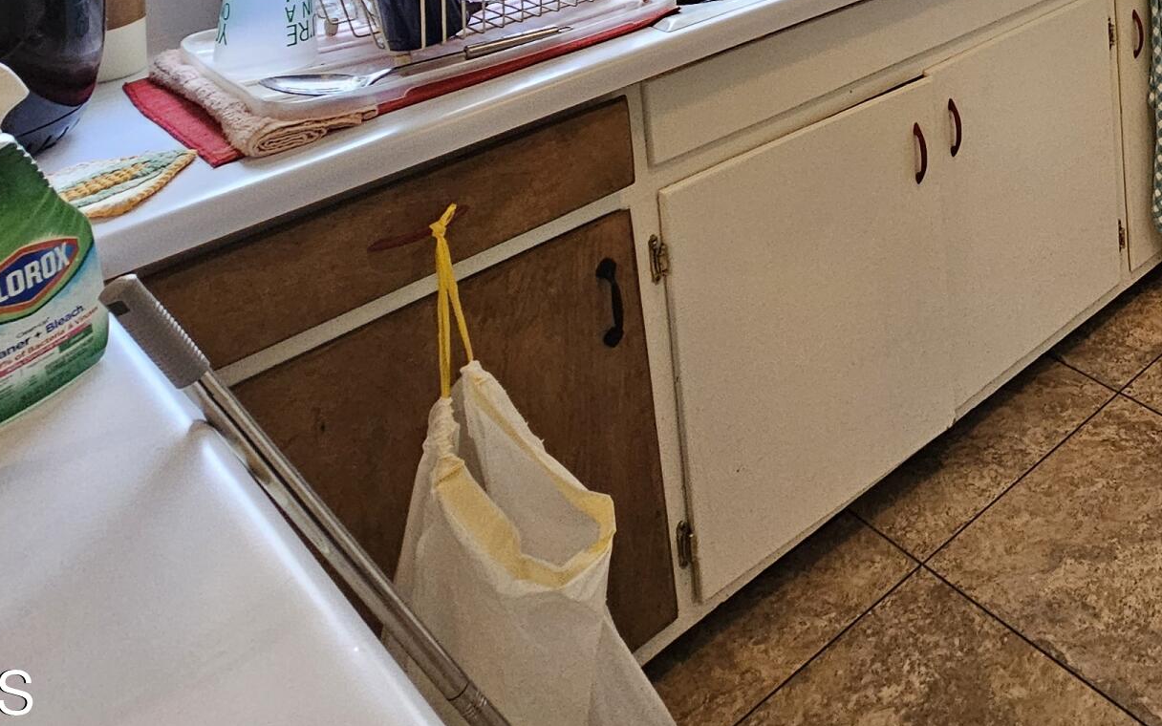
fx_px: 1077
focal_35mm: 34
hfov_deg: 46.0
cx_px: 1204
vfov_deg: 28.4
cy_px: -283
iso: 320
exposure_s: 1/40
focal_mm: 2.2
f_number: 2.2
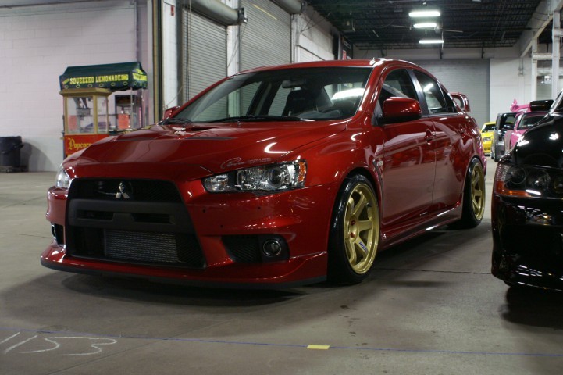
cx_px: 282
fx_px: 657
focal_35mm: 42
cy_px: 188
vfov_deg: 31.9
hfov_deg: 46.4
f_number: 5
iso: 800
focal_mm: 28
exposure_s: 1/13
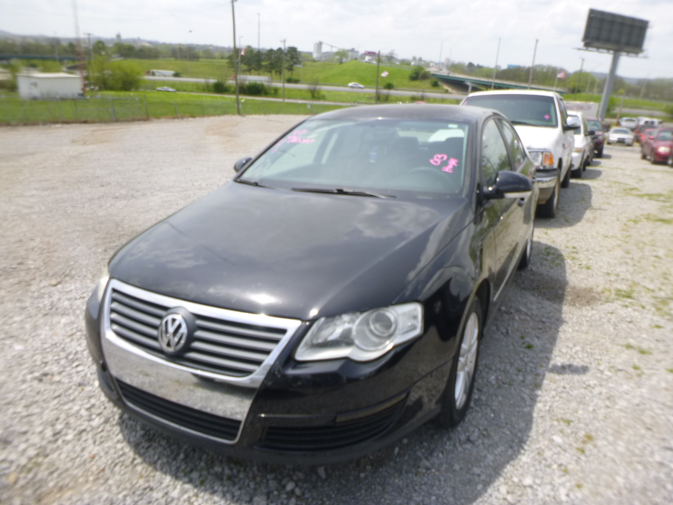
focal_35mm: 25
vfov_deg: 54.9
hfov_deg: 69.4
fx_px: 486
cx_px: 336
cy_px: 252
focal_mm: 4.5
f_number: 3.9
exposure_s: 1/400
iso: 100
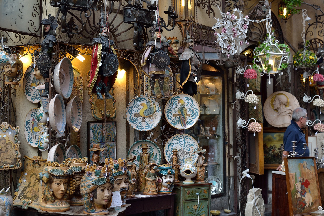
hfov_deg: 37.9
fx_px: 472
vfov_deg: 25.8
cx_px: 162
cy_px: 108
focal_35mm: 52
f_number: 5.6
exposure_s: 1/125
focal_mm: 35
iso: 320
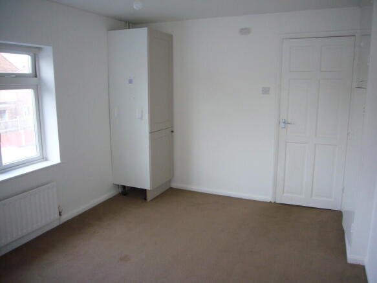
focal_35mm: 28
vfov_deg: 49.7
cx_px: 188
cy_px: 142
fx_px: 305
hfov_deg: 63.5
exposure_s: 1/30
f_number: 2.8
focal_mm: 4.6
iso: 125
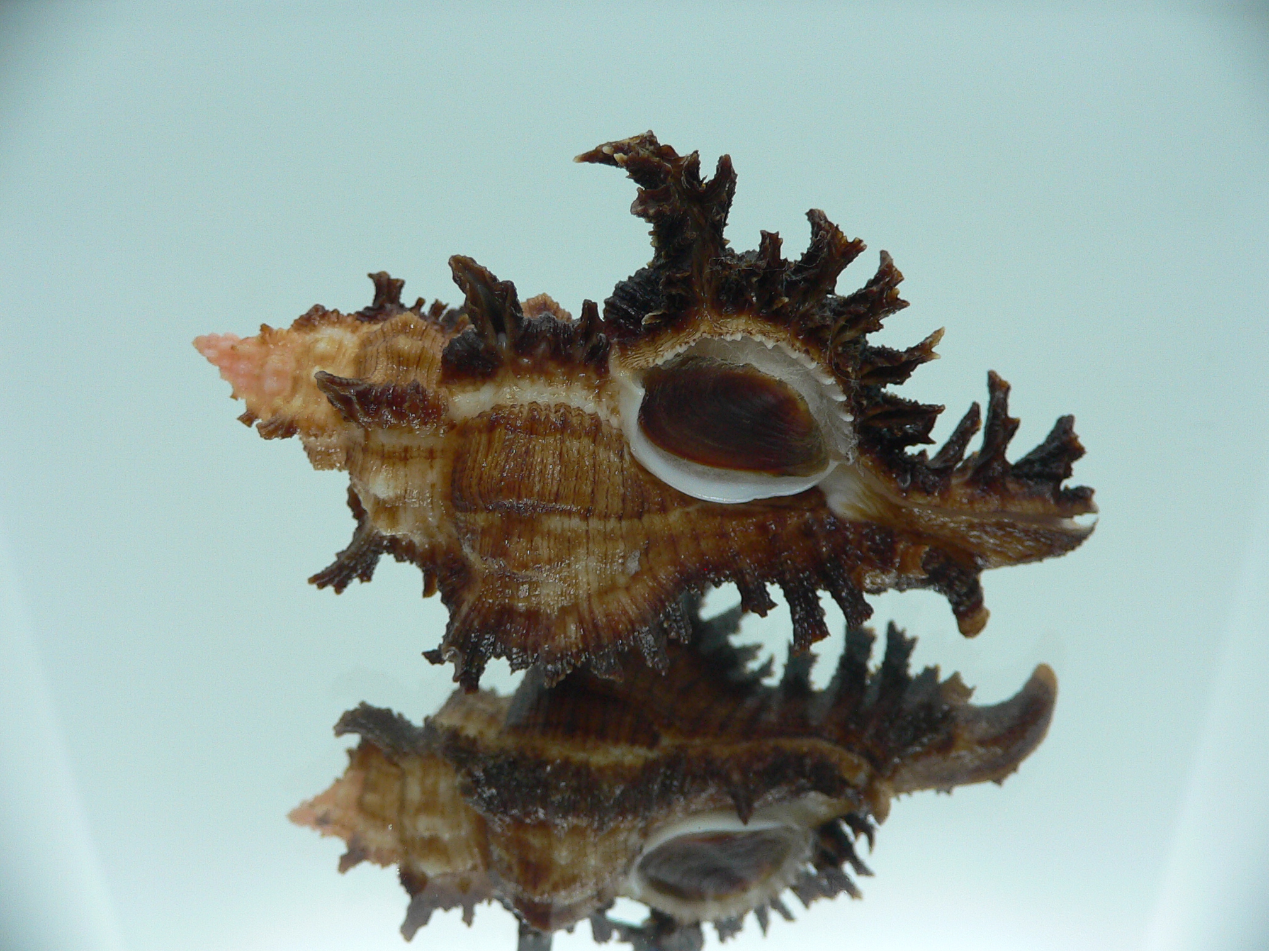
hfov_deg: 52.6
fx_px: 1283
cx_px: 634
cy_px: 476
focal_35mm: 35
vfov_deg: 40.7
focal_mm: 4.6
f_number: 2.8
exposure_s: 1/60
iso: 100
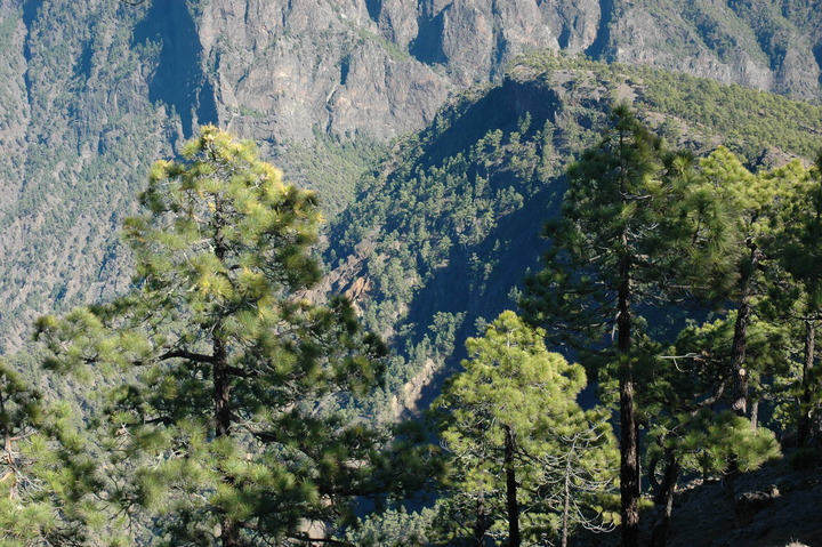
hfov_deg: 42.4
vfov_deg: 28.9
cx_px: 411
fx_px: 1061
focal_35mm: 46
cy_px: 274
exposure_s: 1/250
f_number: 8
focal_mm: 31
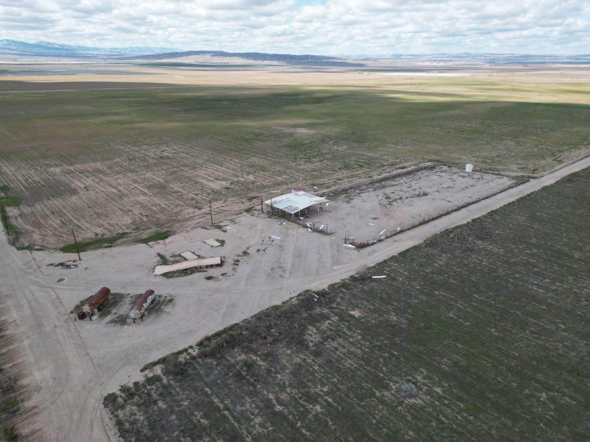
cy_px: 221
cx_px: 295
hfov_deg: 71.6
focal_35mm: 24
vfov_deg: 56.8
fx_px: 409
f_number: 1.7
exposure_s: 1/2500
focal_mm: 6.72
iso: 200
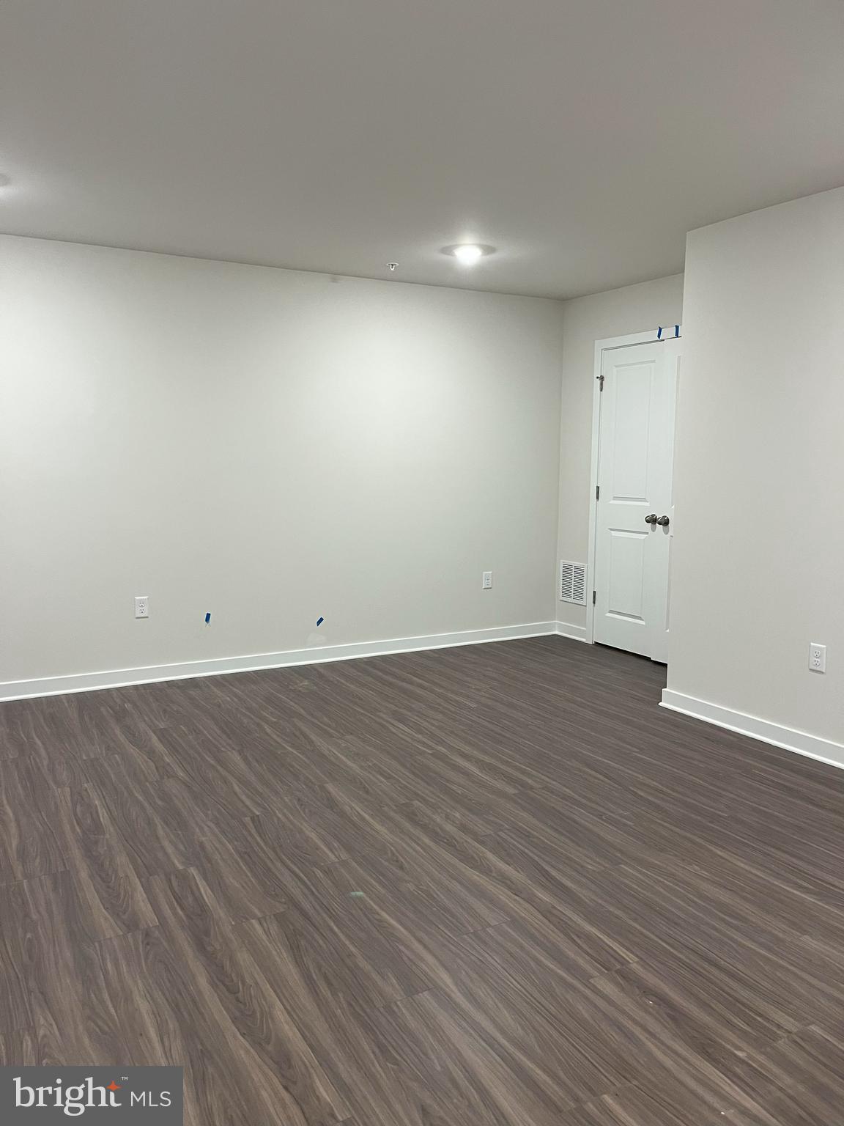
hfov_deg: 53.1
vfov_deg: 67.3
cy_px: 563
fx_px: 845
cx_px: 422
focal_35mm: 26
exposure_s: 1/60
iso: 160
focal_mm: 5.1
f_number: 1.6
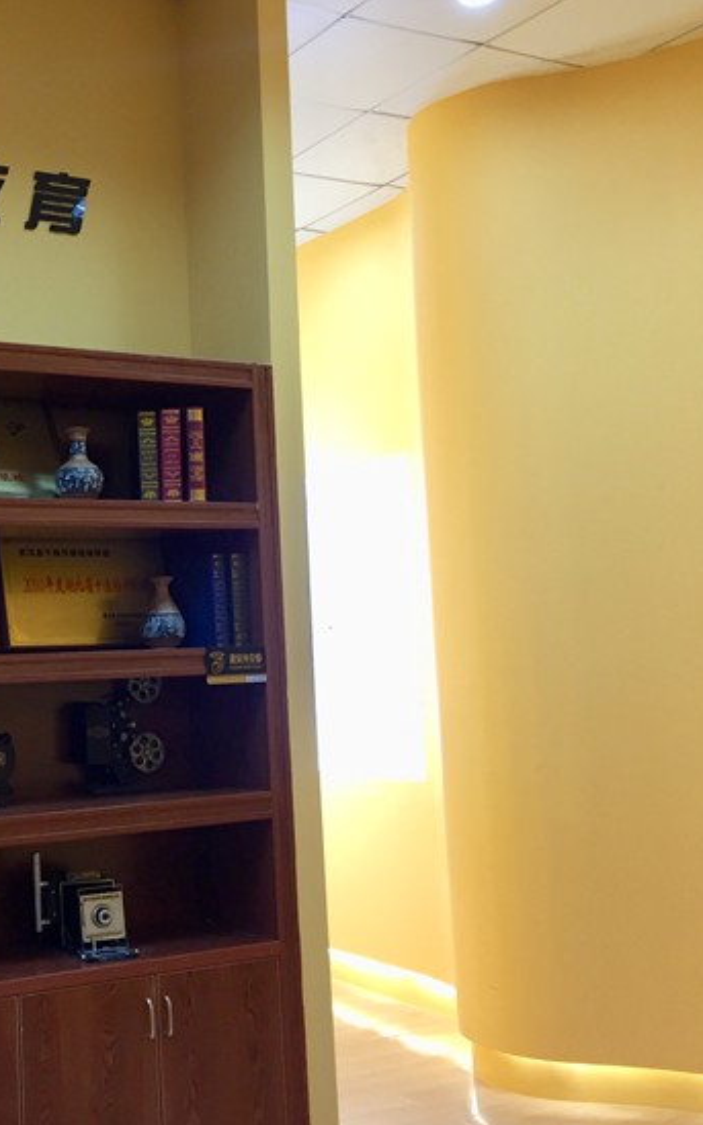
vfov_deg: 47.2
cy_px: 557
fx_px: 1288
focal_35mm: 42
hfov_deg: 28.8
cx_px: 20
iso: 100
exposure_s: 1/33
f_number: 2.2
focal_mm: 4.15
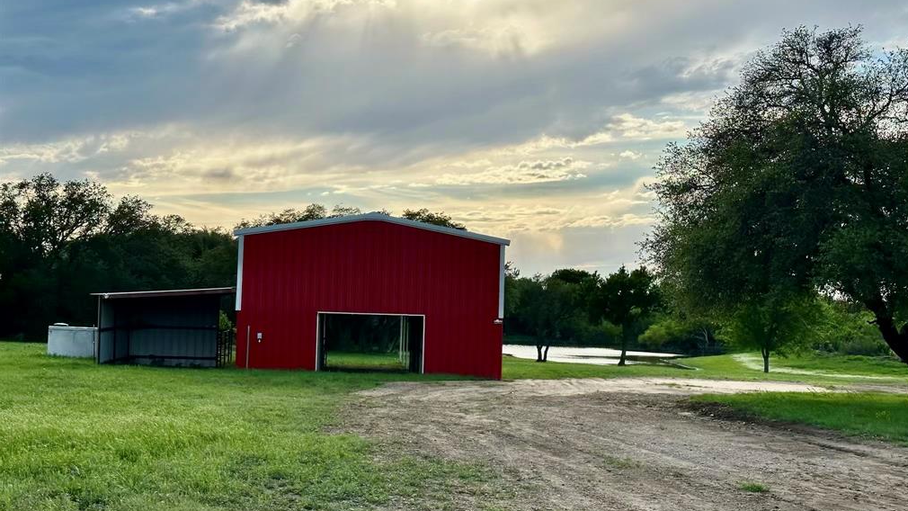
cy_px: 292
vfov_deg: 22.6
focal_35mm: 53
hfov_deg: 39.2
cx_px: 459
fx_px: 1276
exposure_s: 1/5556
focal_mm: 6.86
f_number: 1.78
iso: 64
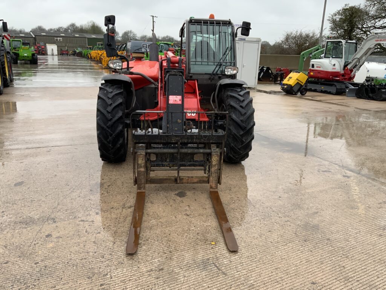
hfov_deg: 61.7
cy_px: 145
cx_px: 193
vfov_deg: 48.2
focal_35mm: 29
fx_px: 323
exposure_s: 1/202
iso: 16
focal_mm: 3
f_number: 1.8
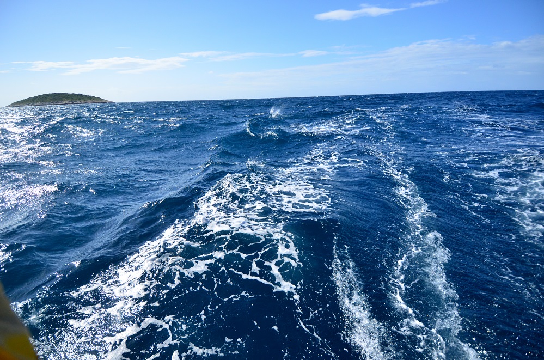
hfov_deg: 90.1
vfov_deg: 67.1
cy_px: 180
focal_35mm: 18
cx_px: 272
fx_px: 271
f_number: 4.5
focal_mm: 12
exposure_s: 1/8000
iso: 720
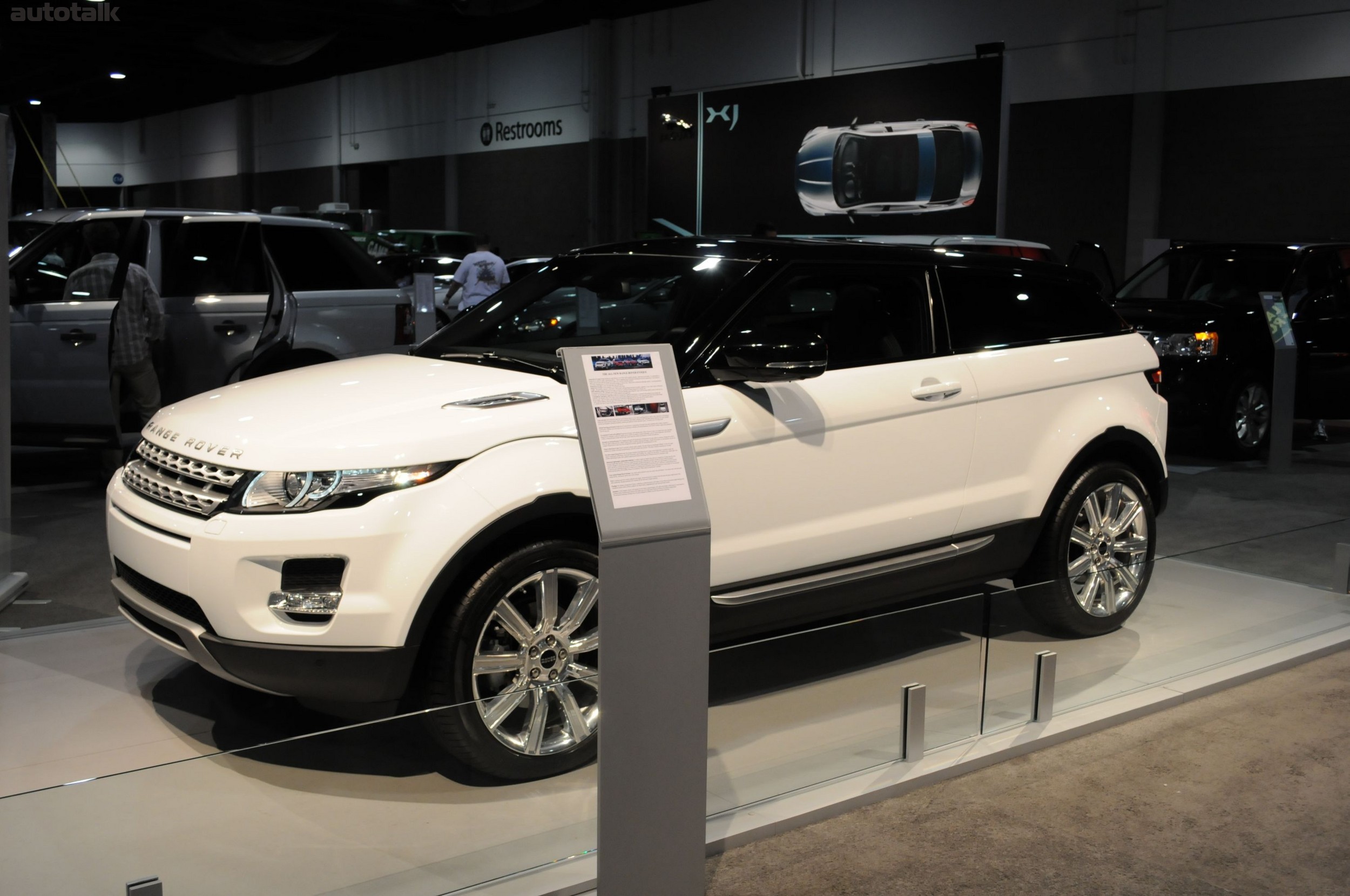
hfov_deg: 53.2
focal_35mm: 36
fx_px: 1348
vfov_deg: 36.8
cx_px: 675
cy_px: 448
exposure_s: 1/125
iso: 800
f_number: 5.6
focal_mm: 24
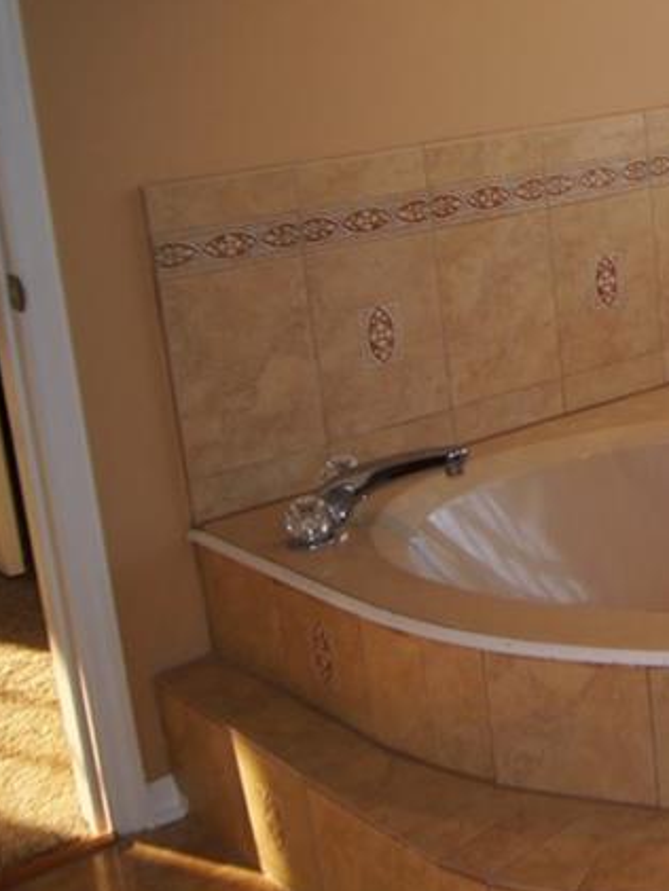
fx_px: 2344
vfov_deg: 21.5
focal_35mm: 91
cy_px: 301
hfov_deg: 14.9
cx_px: 1035
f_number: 4.5
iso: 160
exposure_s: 1/160
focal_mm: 26
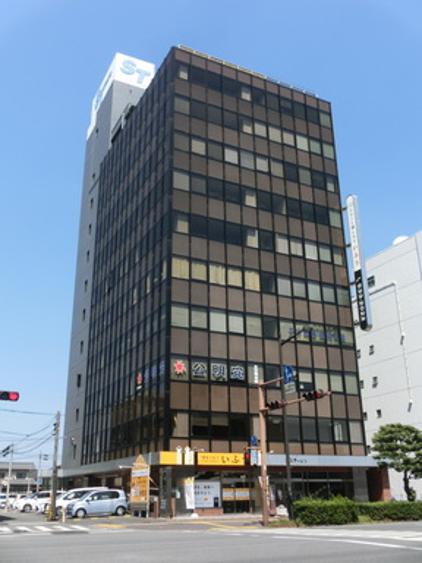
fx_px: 569
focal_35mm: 35
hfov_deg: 40.7
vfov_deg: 52.6
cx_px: 211
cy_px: 282
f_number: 3.2
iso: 80
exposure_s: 1/800
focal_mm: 6.1
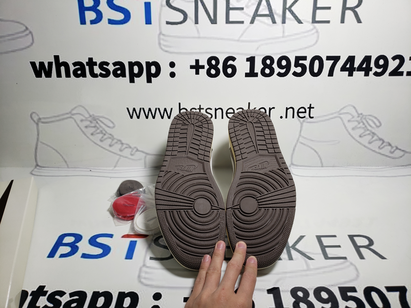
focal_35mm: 26
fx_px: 309
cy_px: 154
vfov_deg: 53.1
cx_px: 206
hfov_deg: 67.3
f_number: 1.5
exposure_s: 1/441
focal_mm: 4.3
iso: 50
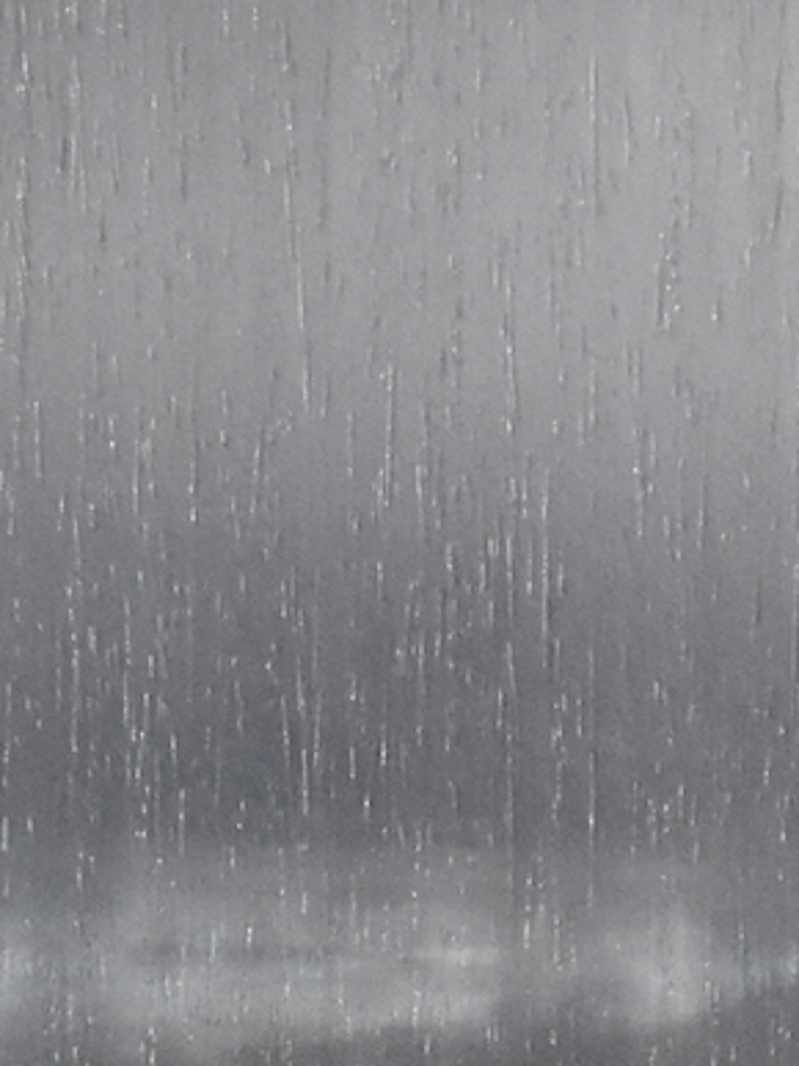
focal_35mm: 260
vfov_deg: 7.6
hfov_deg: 5.7
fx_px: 8000
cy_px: 1176
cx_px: -107
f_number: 4.2
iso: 5600
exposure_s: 1/60
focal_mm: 31
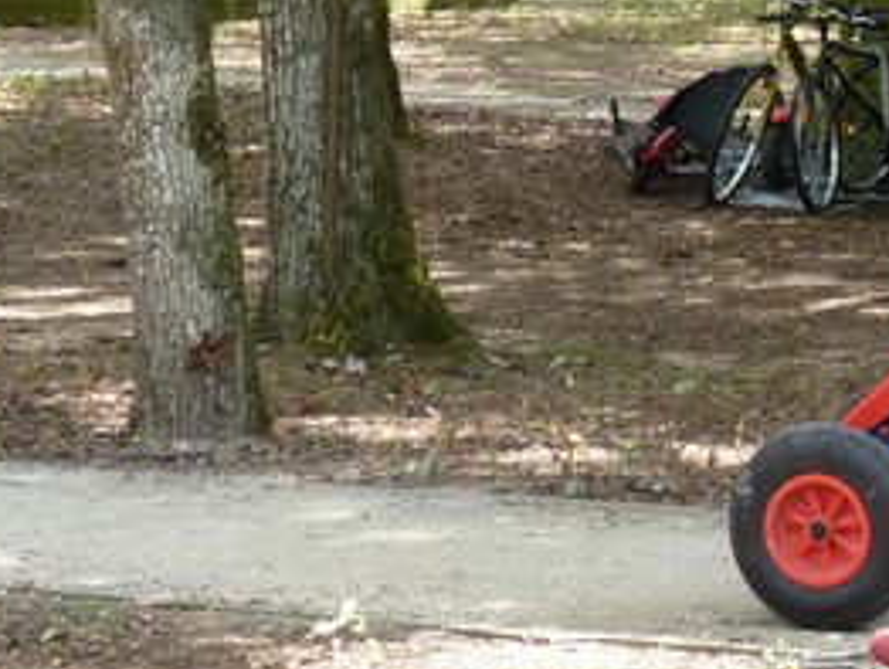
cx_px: 984
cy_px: -27
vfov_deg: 8.2
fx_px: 4627
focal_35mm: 180
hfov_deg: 10.8
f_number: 3.2
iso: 200
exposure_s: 1/250
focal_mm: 10.4
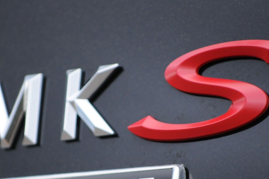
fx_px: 2888
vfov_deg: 3.5
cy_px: 124
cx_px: 119
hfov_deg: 5.3
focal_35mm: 387
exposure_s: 1/100
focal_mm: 135
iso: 1000
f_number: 5
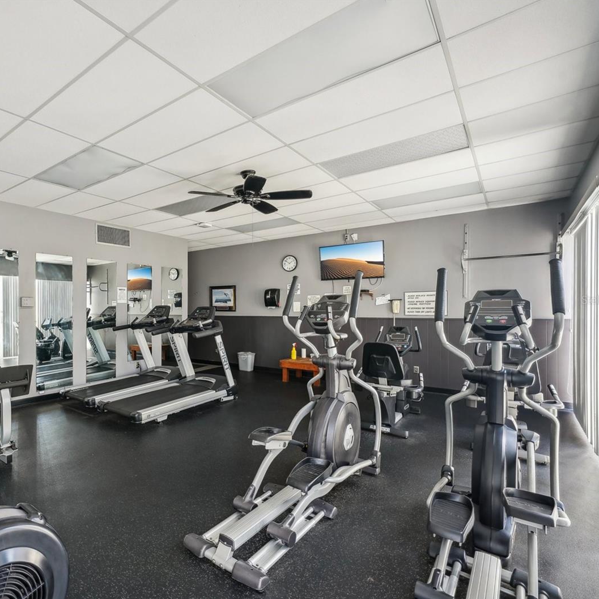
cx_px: 179
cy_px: 300
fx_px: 352
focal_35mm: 18
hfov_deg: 76.9
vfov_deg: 80.7
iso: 800
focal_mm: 14
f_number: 8
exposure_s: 1/15
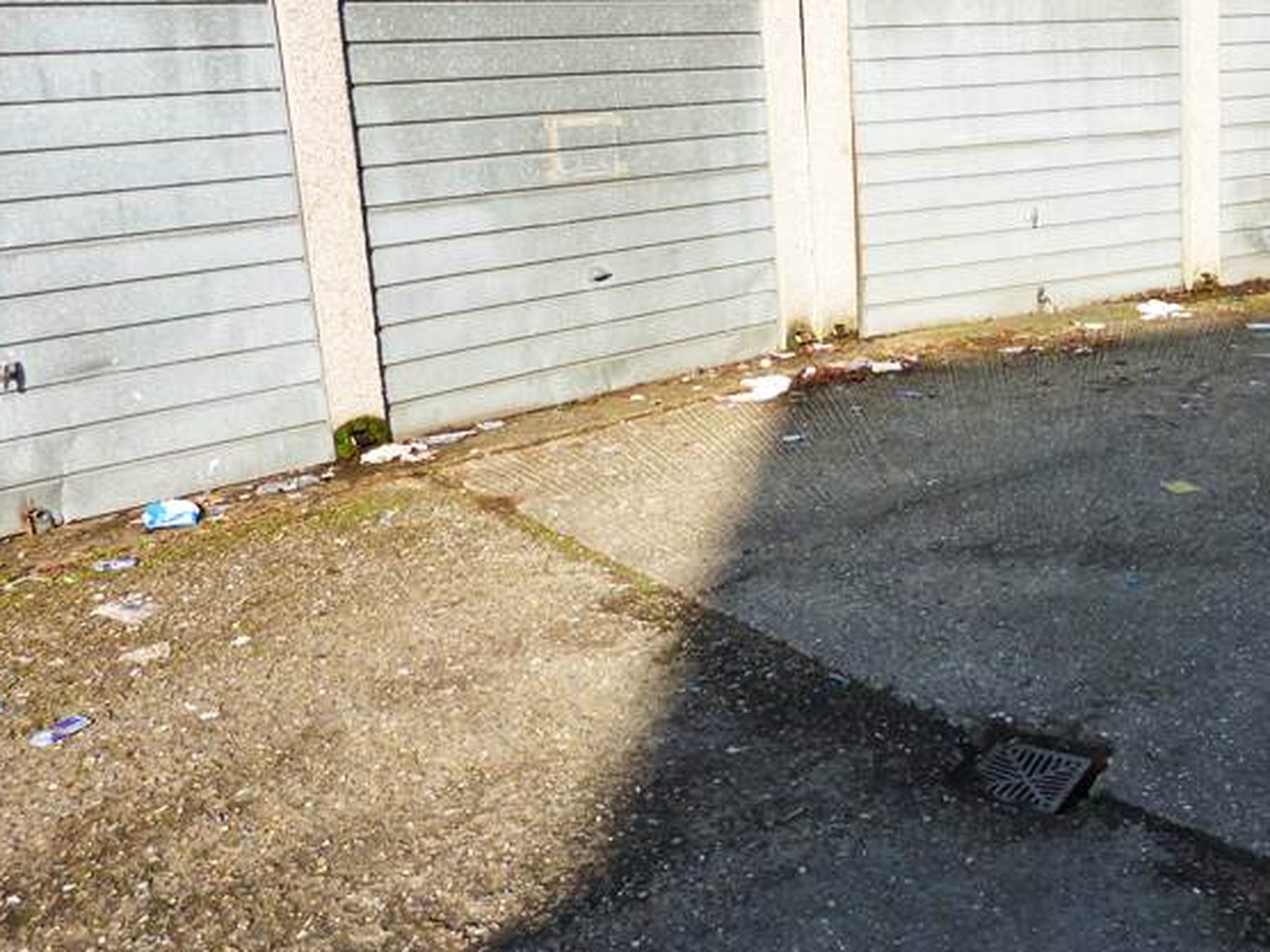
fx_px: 1321
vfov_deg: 39.5
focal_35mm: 36
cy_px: 374
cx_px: 813
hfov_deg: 50.7
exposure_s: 1/500
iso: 80
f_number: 3.3
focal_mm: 4.1
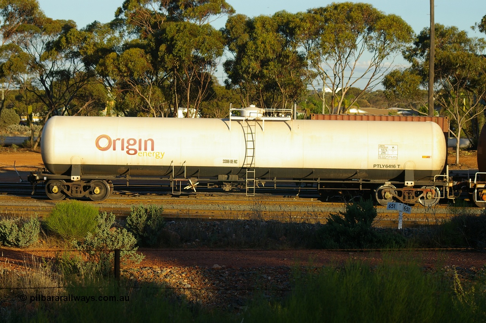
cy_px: 162
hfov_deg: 19.5
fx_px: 1416
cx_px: 243
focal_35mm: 105
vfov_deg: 13.0
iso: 200
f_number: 6.7
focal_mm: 70
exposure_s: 1/350
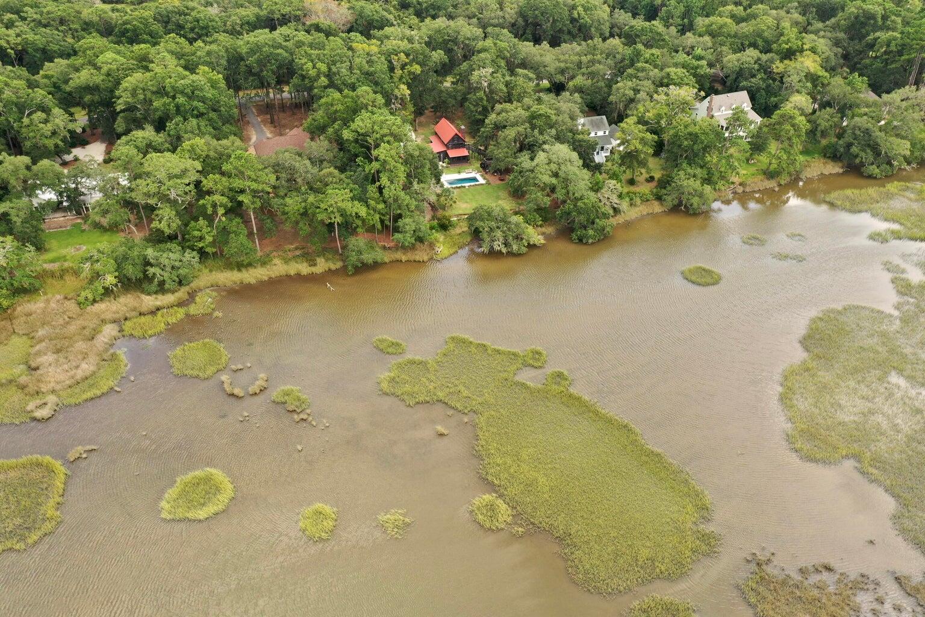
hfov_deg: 65.5
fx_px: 719
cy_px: 308
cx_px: 462
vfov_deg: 46.4
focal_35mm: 28
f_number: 4.5
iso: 100
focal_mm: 10.26
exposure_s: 1/160
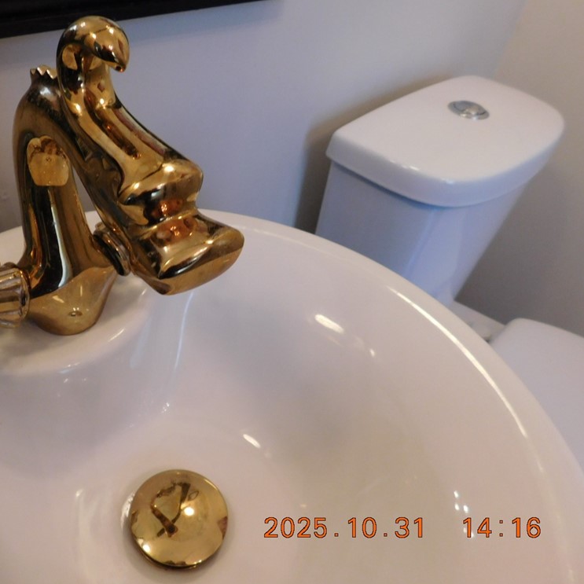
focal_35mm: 28
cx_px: 189
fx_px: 534
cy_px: 289
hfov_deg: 55.9
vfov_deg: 57.3
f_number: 3
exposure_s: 1/30
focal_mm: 4
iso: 180
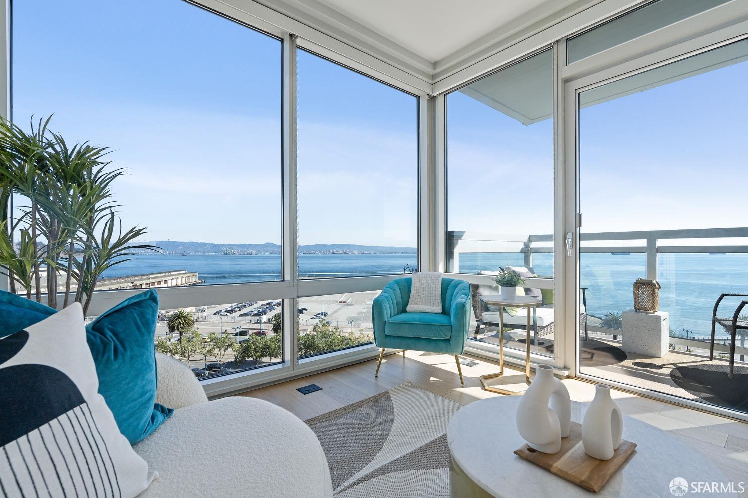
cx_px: 374
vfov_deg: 73.7
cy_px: 249
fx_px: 332
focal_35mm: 16
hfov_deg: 96.8
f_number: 8
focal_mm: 16
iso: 320
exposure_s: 1/250
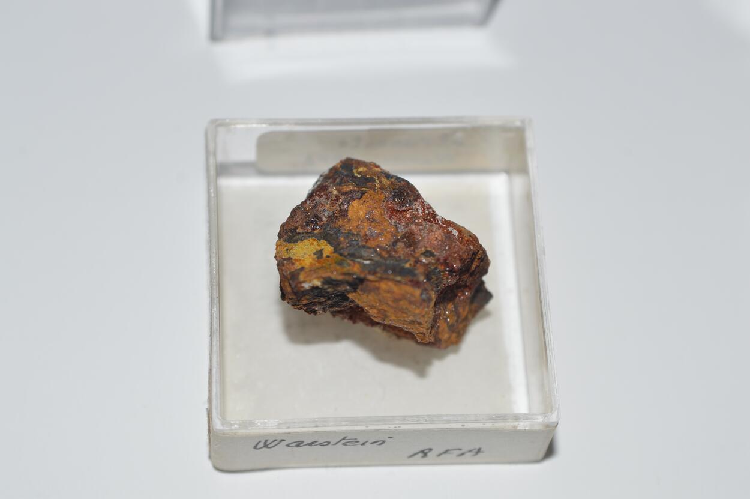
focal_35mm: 82
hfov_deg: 24.6
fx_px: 1717
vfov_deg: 16.5
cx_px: 375
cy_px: 250
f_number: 8
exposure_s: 1/60
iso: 100
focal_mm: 55
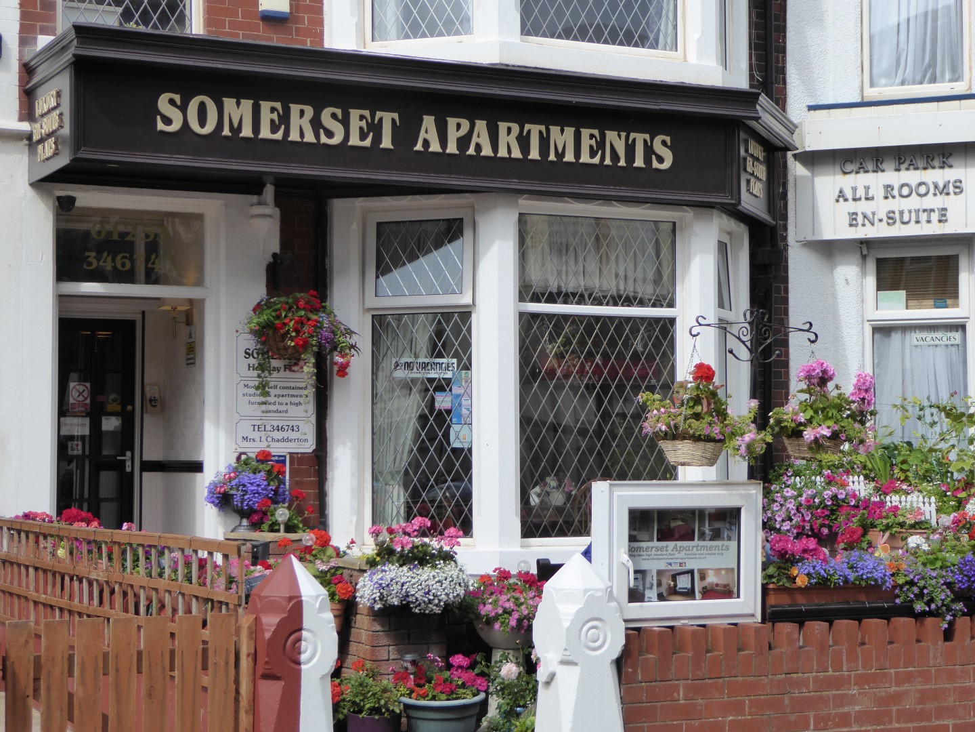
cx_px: 488
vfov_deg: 21.3
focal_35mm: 69
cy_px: 366
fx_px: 1943
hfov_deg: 28.2
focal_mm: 11.7
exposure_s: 1/640
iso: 200
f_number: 4.4
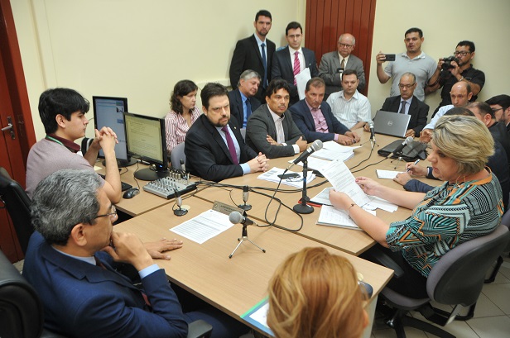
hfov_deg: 67.5
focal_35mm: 27
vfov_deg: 47.8
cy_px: 169
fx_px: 382
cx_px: 255
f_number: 3.5
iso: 640
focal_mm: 18
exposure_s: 1/80
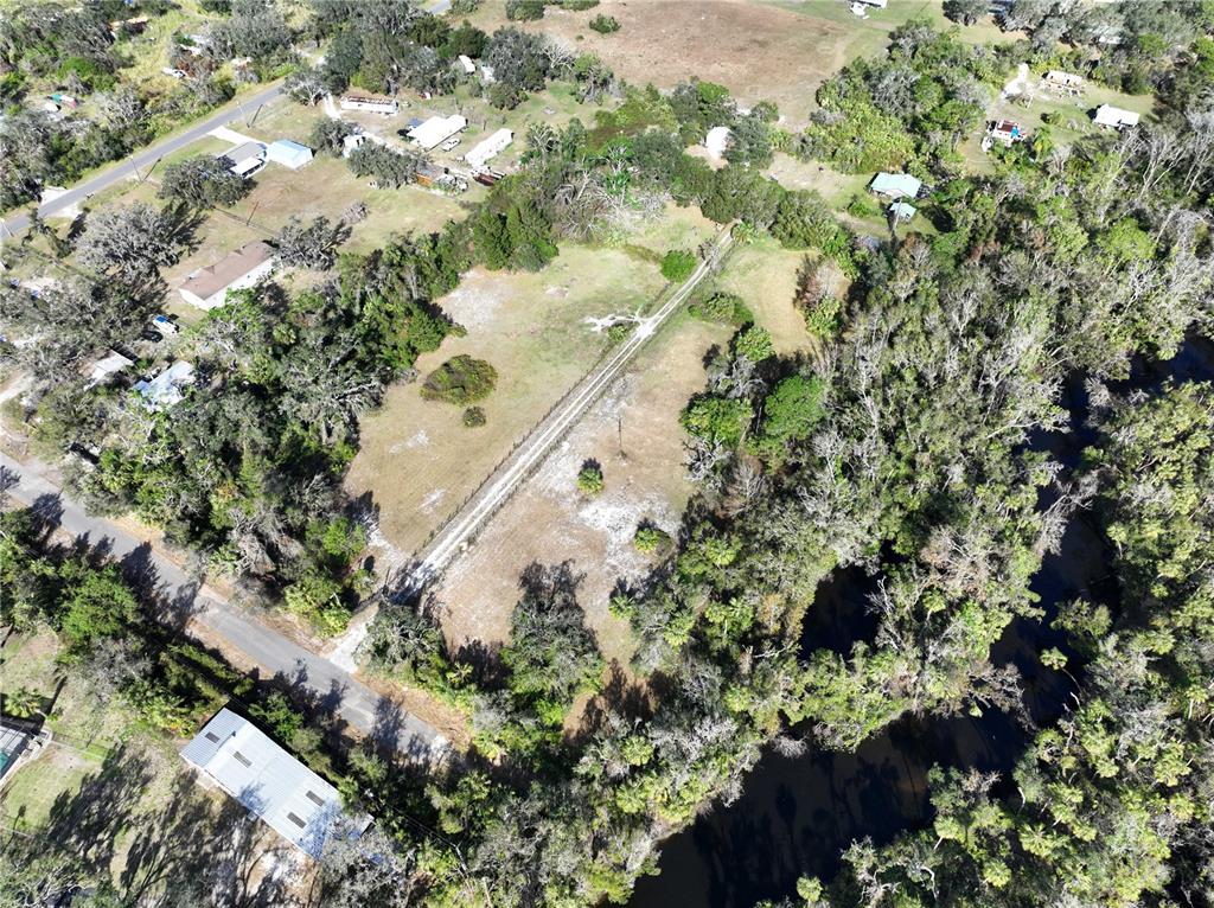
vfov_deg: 56.7
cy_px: 454
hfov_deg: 71.6
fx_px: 841
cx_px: 607
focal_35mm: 24
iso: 200
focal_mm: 12.29
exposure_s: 1/320
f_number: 3.5
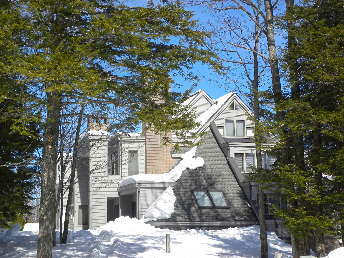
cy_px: 129
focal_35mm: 66
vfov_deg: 22.3
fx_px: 656
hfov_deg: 29.4
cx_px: 172
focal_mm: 11.8
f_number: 6.3
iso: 64
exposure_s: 1/274
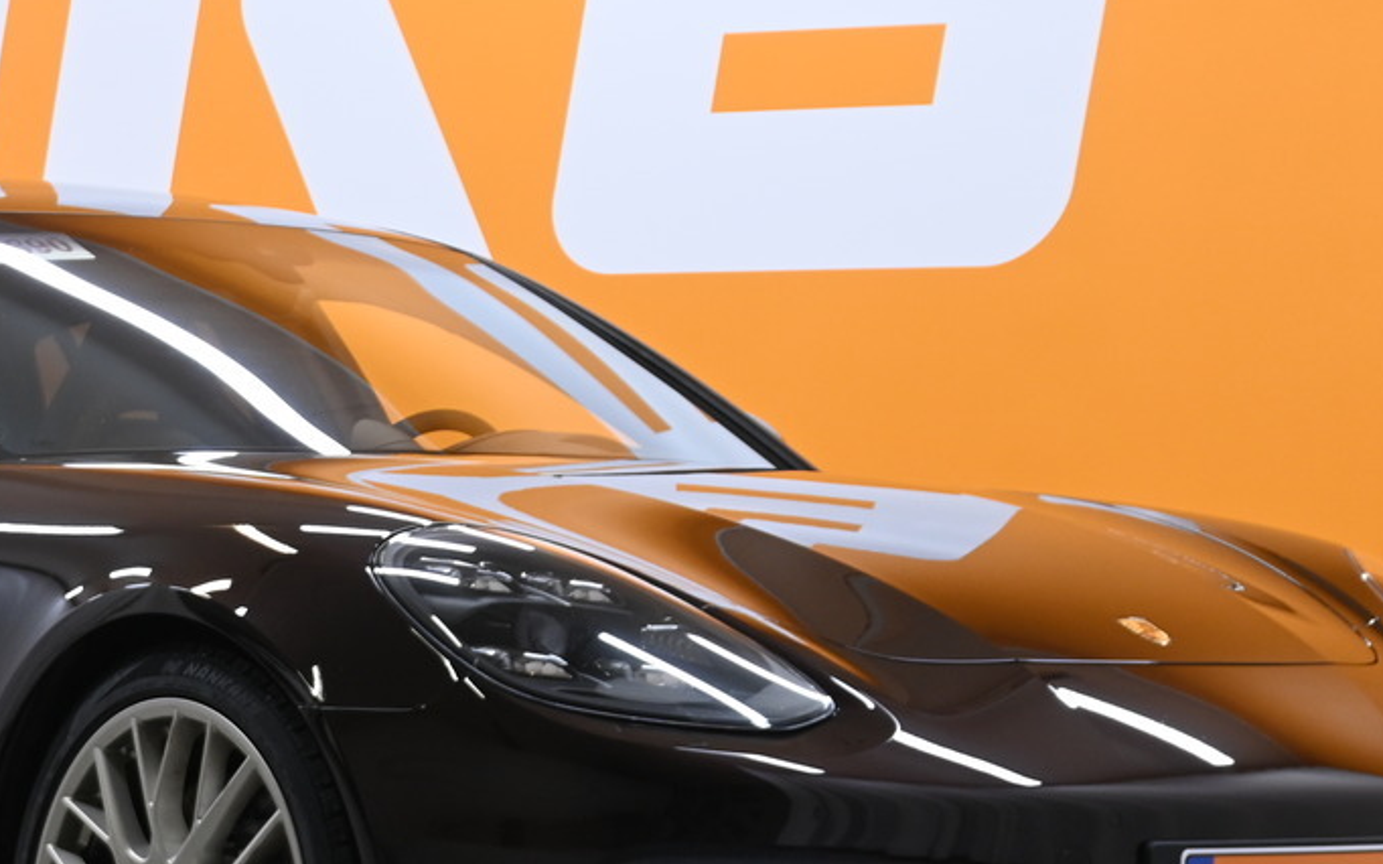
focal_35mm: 111
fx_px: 4176
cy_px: 434
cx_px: 298
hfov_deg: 18.6
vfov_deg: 11.8
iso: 400
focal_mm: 30.5
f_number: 4.8
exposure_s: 1/25
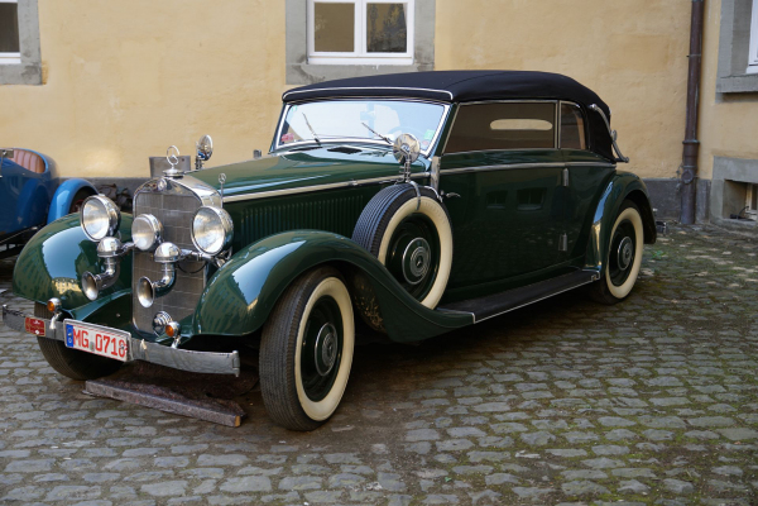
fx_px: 947
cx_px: 379
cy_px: 253
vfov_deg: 29.9
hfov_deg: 43.6
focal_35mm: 45
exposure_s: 1/60
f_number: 3.2
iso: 100
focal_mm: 30
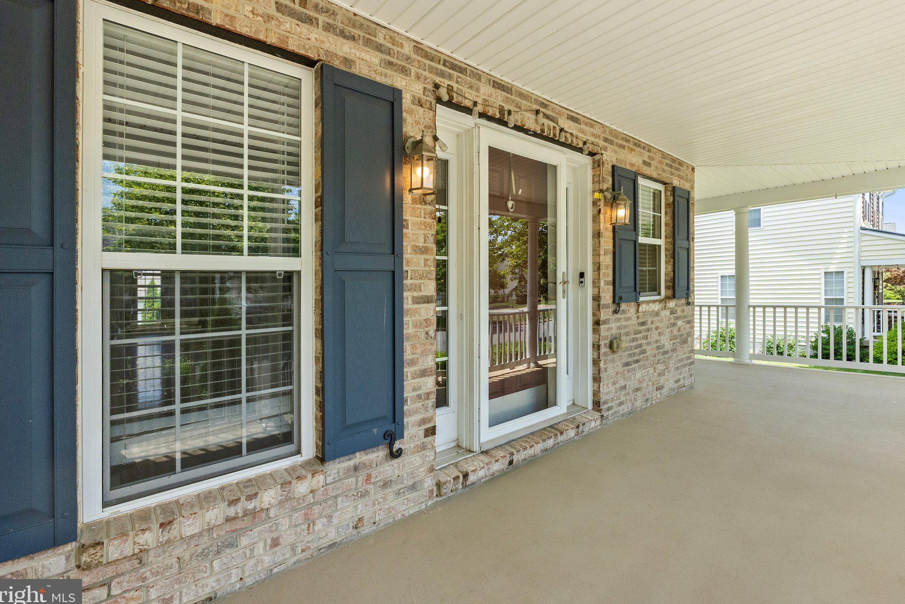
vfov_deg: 73.7
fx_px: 402
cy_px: 291
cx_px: 460
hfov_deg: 96.7
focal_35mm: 16
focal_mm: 10
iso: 640
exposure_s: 1/320
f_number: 8
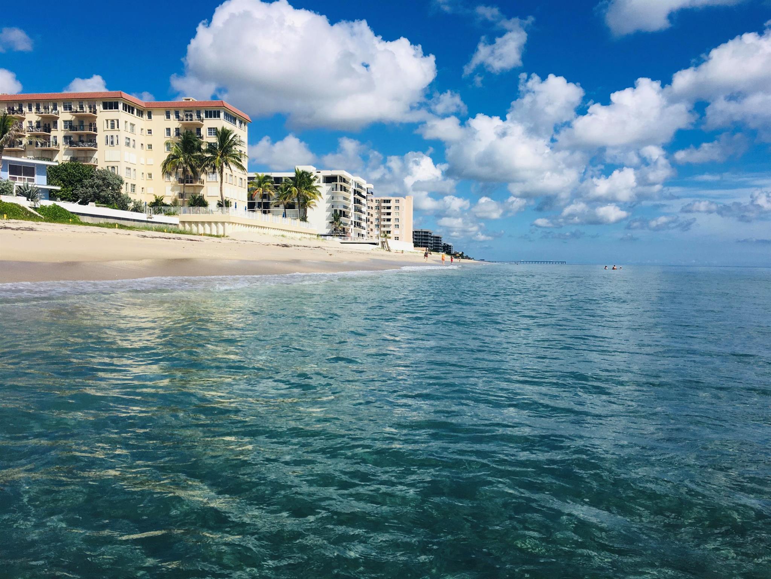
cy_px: 290
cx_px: 386
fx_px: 646
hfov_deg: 61.7
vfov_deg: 48.2
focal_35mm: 29
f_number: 2.2
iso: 25
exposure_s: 1/3663
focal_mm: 4.15
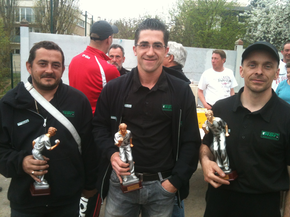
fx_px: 293
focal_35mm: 35
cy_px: 108
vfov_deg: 40.7
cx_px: 145
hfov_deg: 52.6
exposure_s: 1/60
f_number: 2.8
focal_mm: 3.85
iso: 80
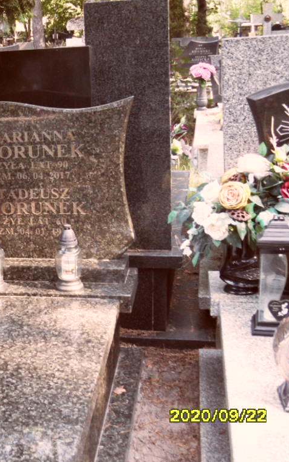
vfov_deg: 35.7
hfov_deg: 21.7
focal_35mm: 57
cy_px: 231
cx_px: -15
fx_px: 719
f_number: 3.6
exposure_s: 1/45
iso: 120
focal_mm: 6.5
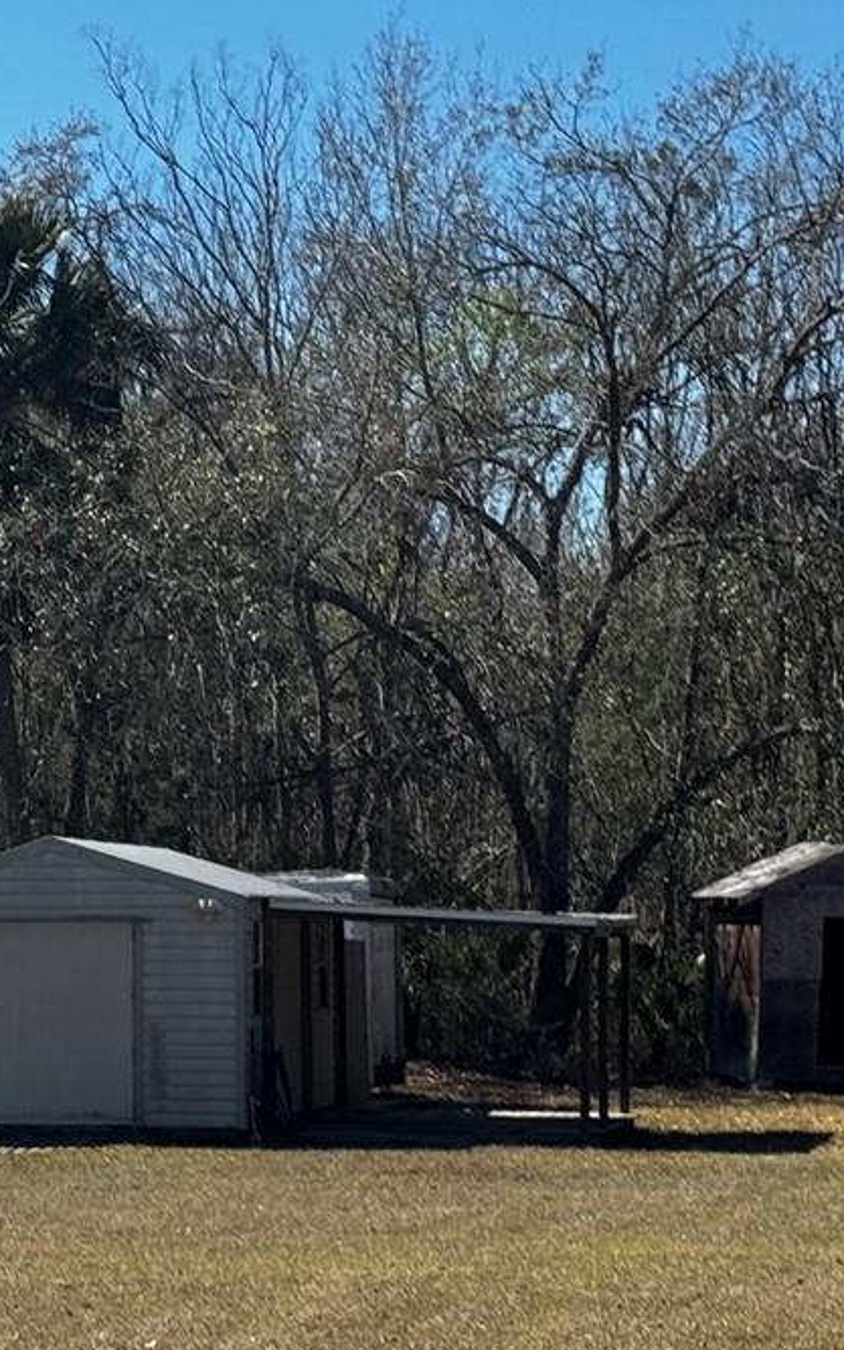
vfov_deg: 17.1
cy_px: 893
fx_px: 4489
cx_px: -109
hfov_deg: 10.6
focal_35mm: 122
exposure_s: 1/3610
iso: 64
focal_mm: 6.76
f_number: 1.78
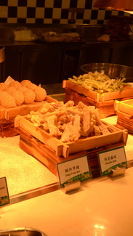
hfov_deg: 22.4
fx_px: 332
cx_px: 29
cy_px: 117
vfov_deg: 39.2
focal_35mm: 53
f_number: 8
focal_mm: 22
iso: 1600
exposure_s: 1/250
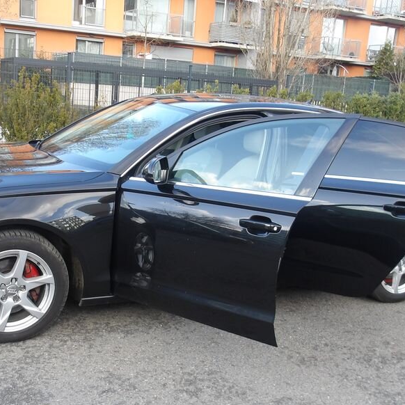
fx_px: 556
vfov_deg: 40.0
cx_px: 152
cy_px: 222
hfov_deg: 39.8
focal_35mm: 42
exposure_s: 1/111
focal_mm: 4.9
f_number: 3
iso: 100
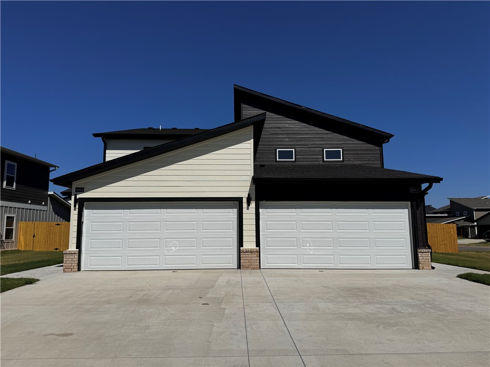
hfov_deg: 71.6
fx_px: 340
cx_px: 245
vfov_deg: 56.8
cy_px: 184
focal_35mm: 24
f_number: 1.78
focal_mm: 6.76
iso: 100
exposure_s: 1/20000
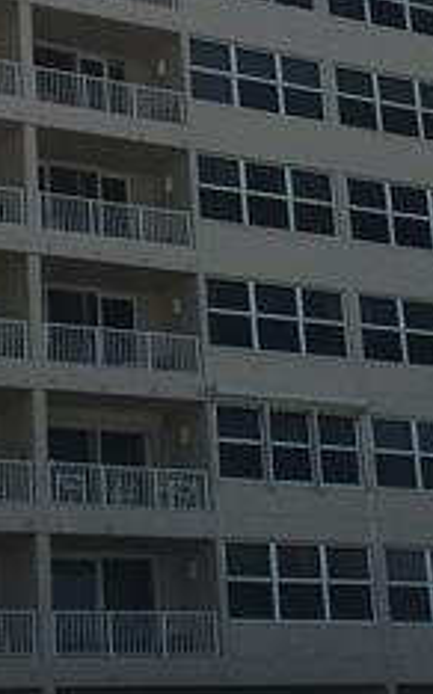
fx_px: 1909
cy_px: 202
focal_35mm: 101
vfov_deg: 20.5
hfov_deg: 12.9
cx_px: 314
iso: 25
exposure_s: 1/2653
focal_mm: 4.15
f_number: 2.2
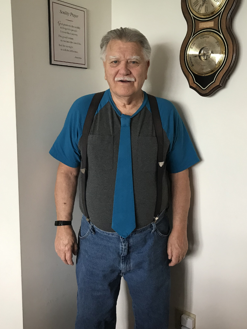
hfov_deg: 49.7
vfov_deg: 63.5
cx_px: 124
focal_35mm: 28
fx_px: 267
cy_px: 164
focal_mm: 4
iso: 40
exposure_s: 1/20
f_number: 1.8
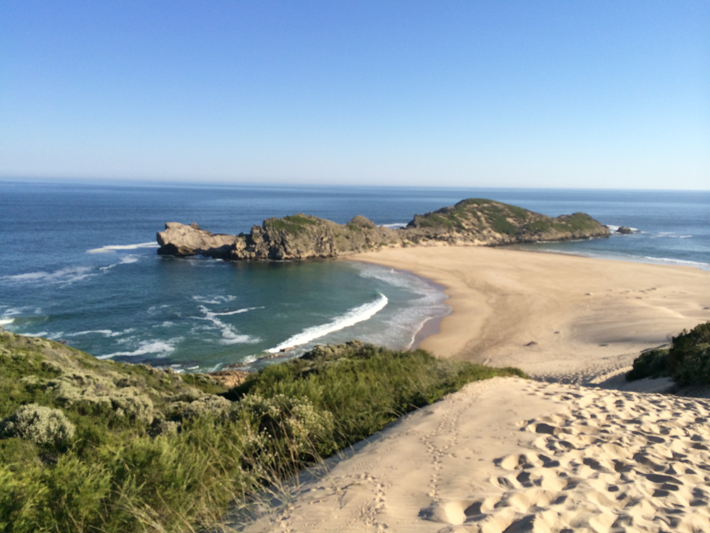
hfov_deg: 60.0
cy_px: 266
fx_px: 615
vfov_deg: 46.8
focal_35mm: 30
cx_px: 355
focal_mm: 4.12
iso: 32
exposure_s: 1/2160
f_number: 2.2
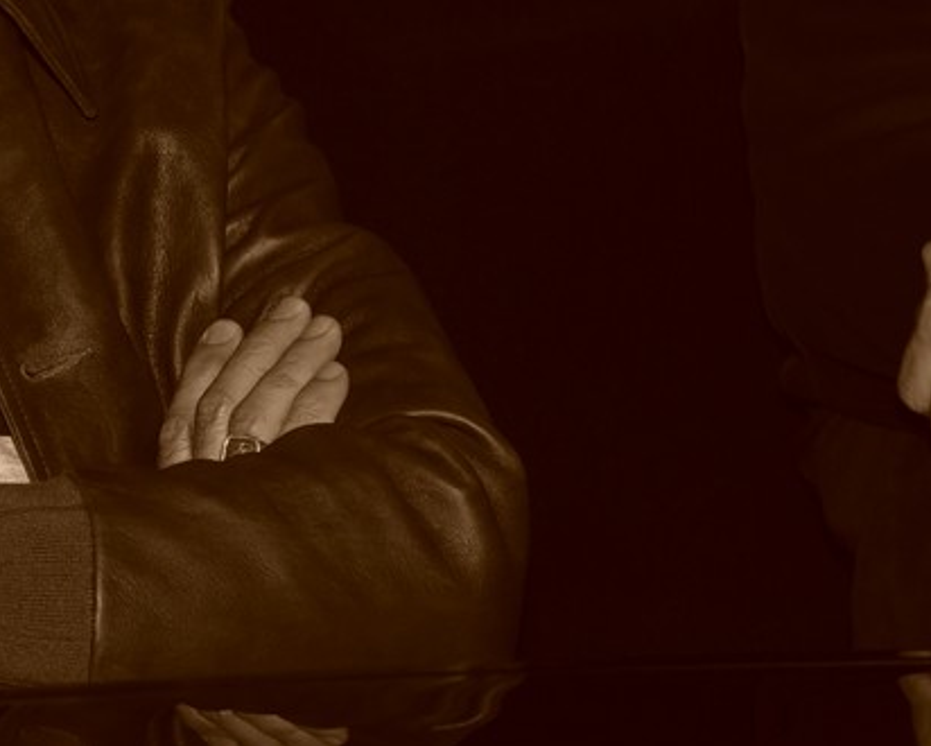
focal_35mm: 169
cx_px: -112
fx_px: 4659
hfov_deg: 11.2
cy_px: -75
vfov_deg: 9.1
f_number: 5.6
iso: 1000
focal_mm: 66
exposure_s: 1/60
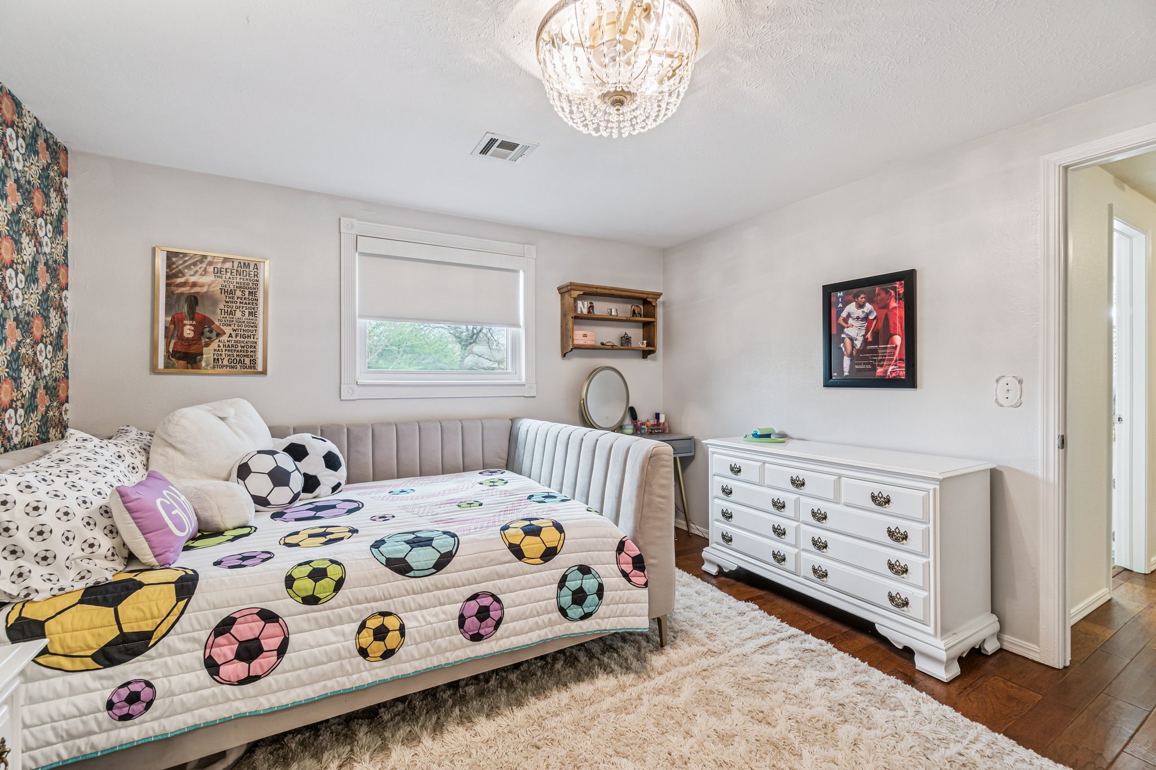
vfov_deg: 77.3
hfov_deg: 100.4
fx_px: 482
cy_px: 385
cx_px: 578
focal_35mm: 15
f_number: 6.3
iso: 200
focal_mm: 10
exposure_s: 1/15
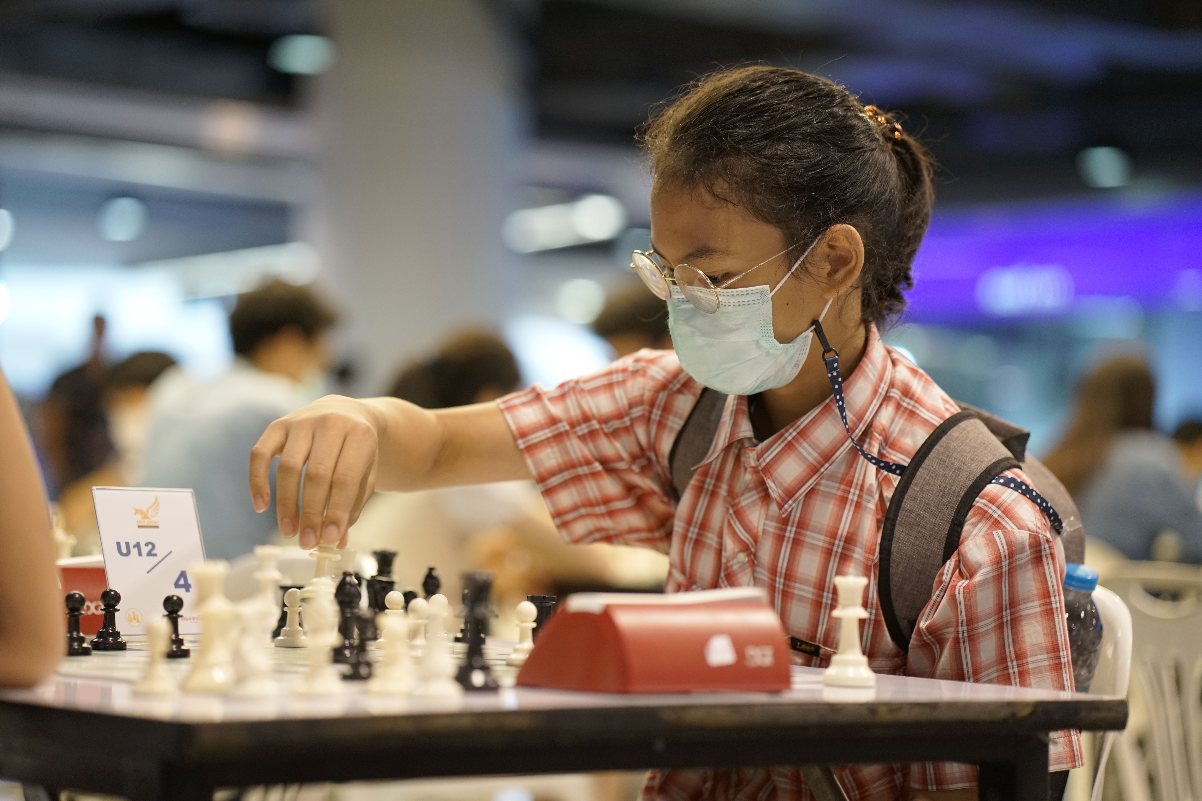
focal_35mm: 85
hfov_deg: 23.9
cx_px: 601
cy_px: 400
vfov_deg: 16.1
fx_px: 2838
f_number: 2.2
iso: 2000
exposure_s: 1/200
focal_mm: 85
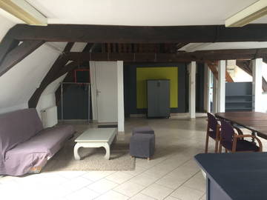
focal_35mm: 29
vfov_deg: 48.2
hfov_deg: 61.7
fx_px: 224
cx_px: 134
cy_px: 100
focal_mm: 4.15
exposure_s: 1/33
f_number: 2.2
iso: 100
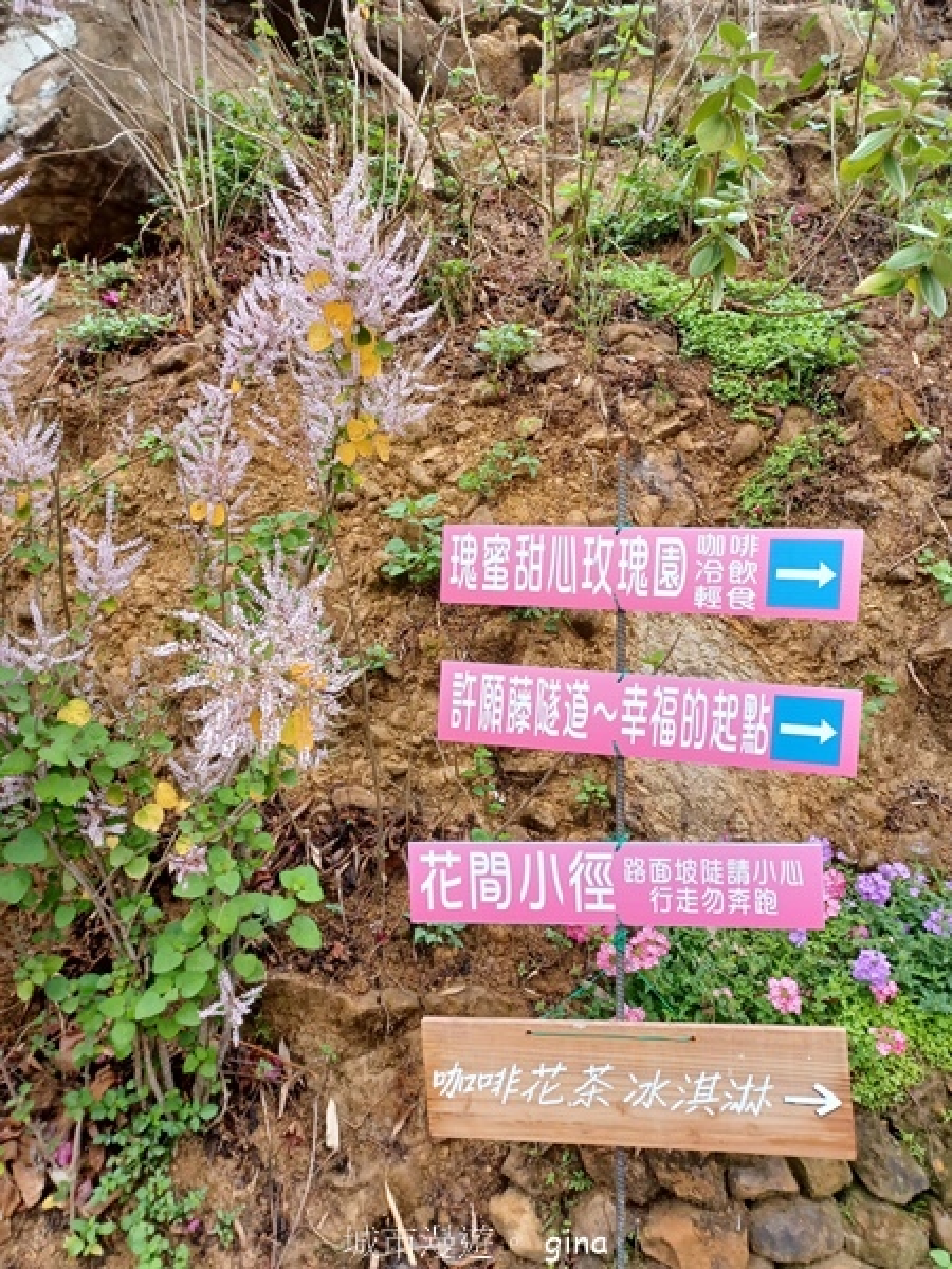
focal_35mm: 25
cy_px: 634
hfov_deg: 54.9
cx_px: 476
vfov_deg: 69.4
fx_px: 917
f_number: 1.8
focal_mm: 4.6
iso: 50
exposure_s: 1/60
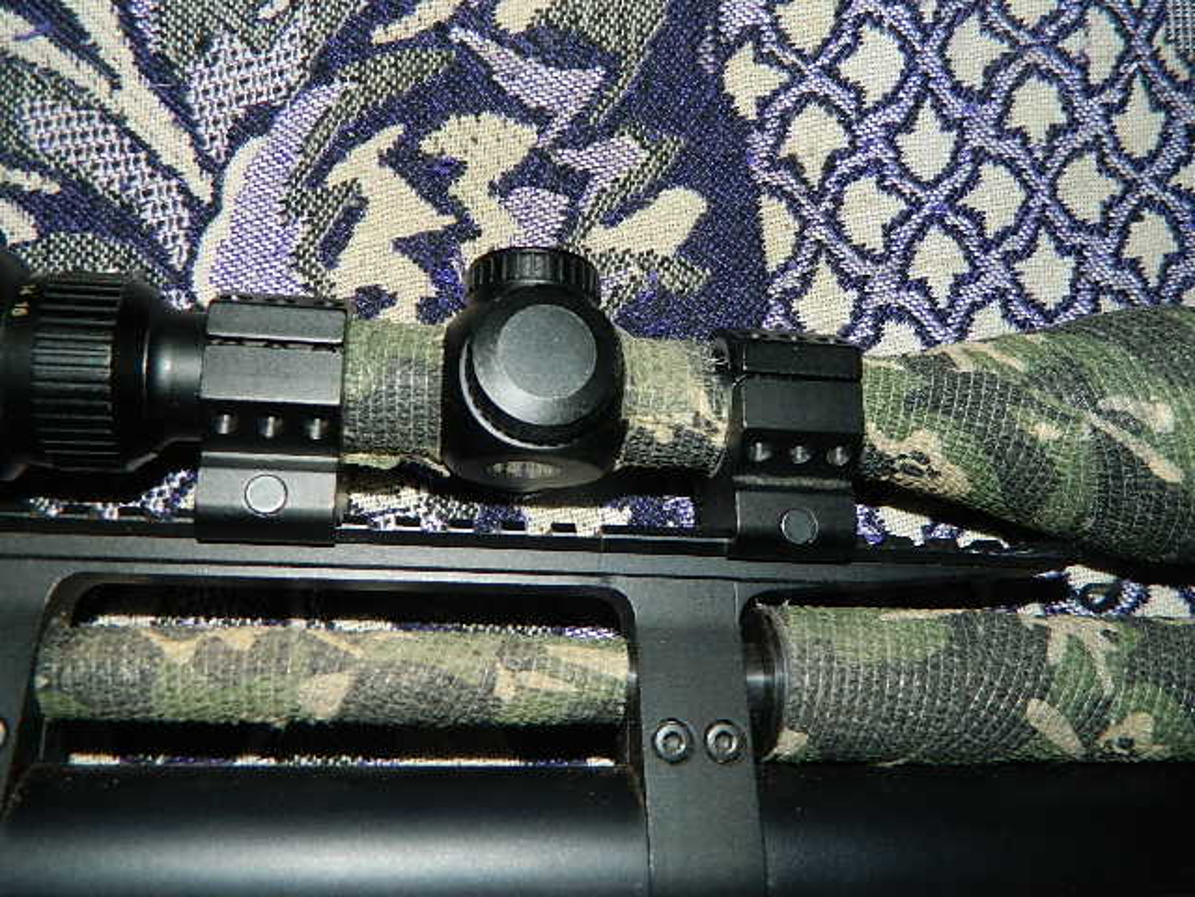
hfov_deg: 58.4
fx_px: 1070
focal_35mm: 31
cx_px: 598
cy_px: 448
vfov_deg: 45.4
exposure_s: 1/40
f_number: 9.1
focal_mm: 5.6
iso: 200
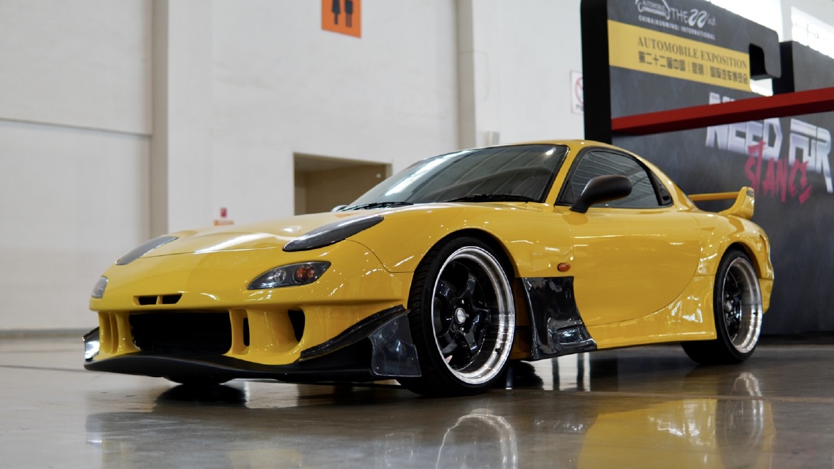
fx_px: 1061
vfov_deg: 24.9
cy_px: 264
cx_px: 420
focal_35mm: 48
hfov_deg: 42.9
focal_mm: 30
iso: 160
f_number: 1.8
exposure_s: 1/50
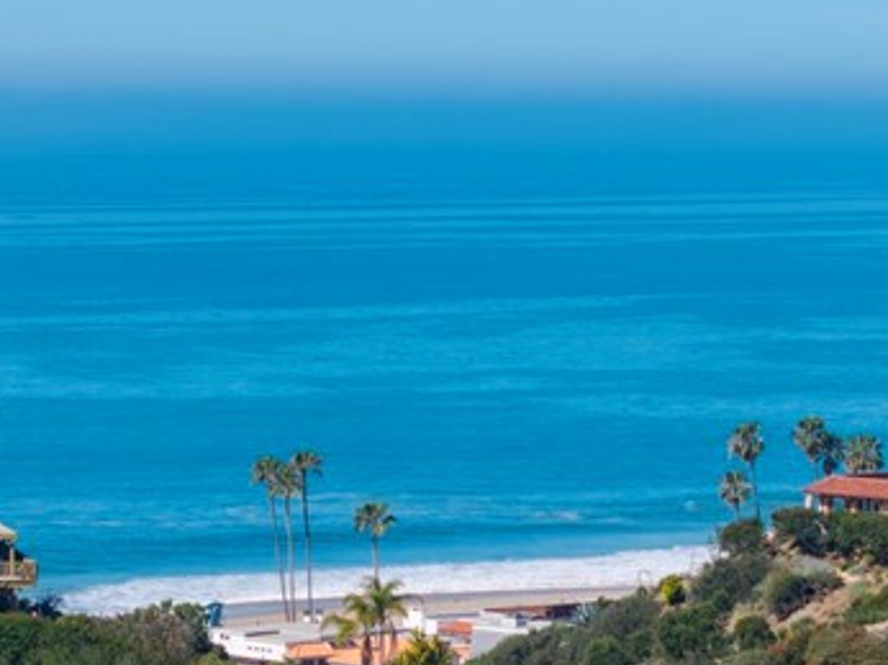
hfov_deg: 9.6
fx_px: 5306
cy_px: 502
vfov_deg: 7.2
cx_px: 331
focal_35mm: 207
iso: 160
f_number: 2.8
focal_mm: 19.35
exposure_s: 1/1500
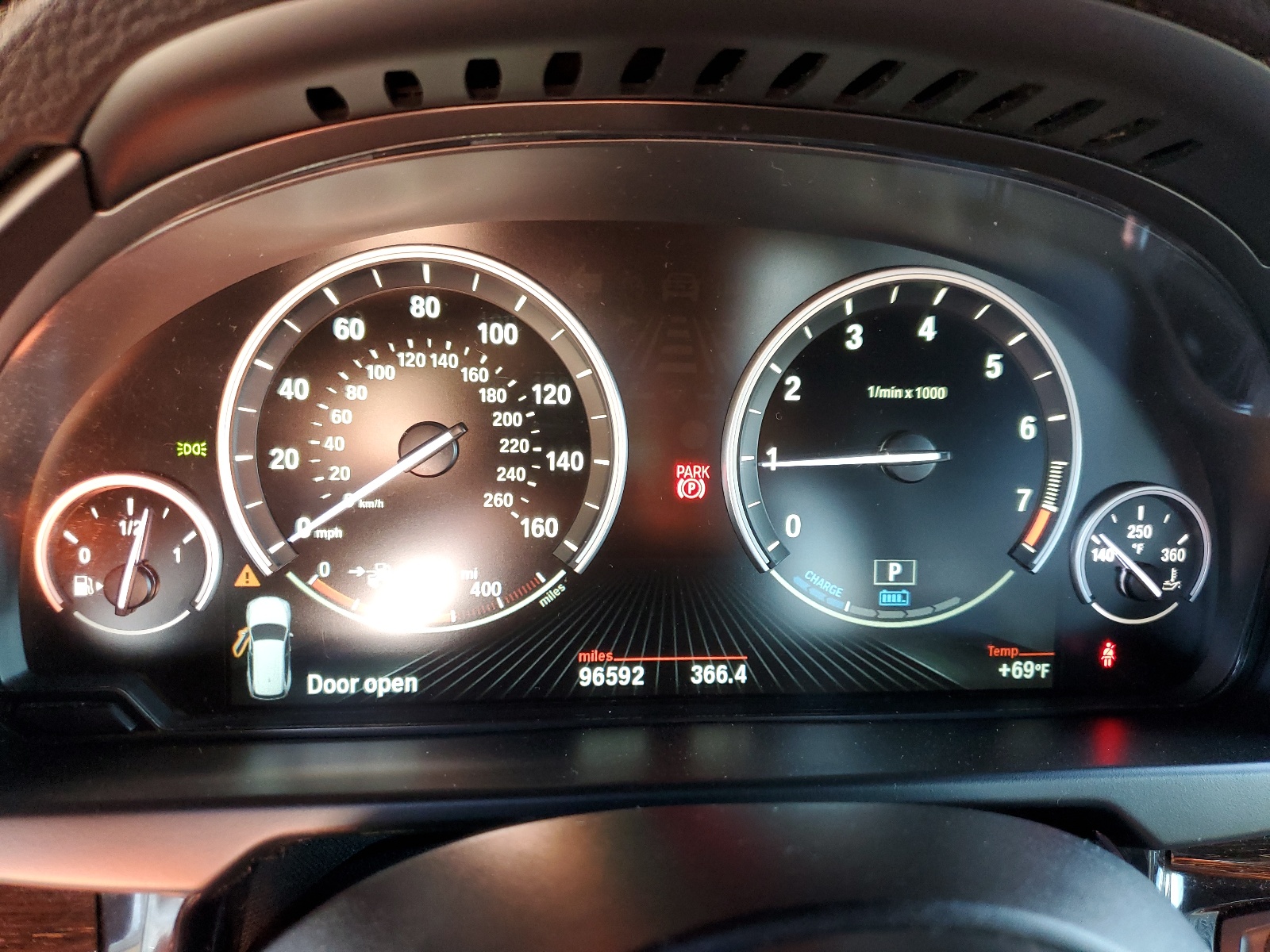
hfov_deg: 67.3
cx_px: 635
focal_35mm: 26
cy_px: 476
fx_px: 954
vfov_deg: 53.1
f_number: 1.5
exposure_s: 1/60.2
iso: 182
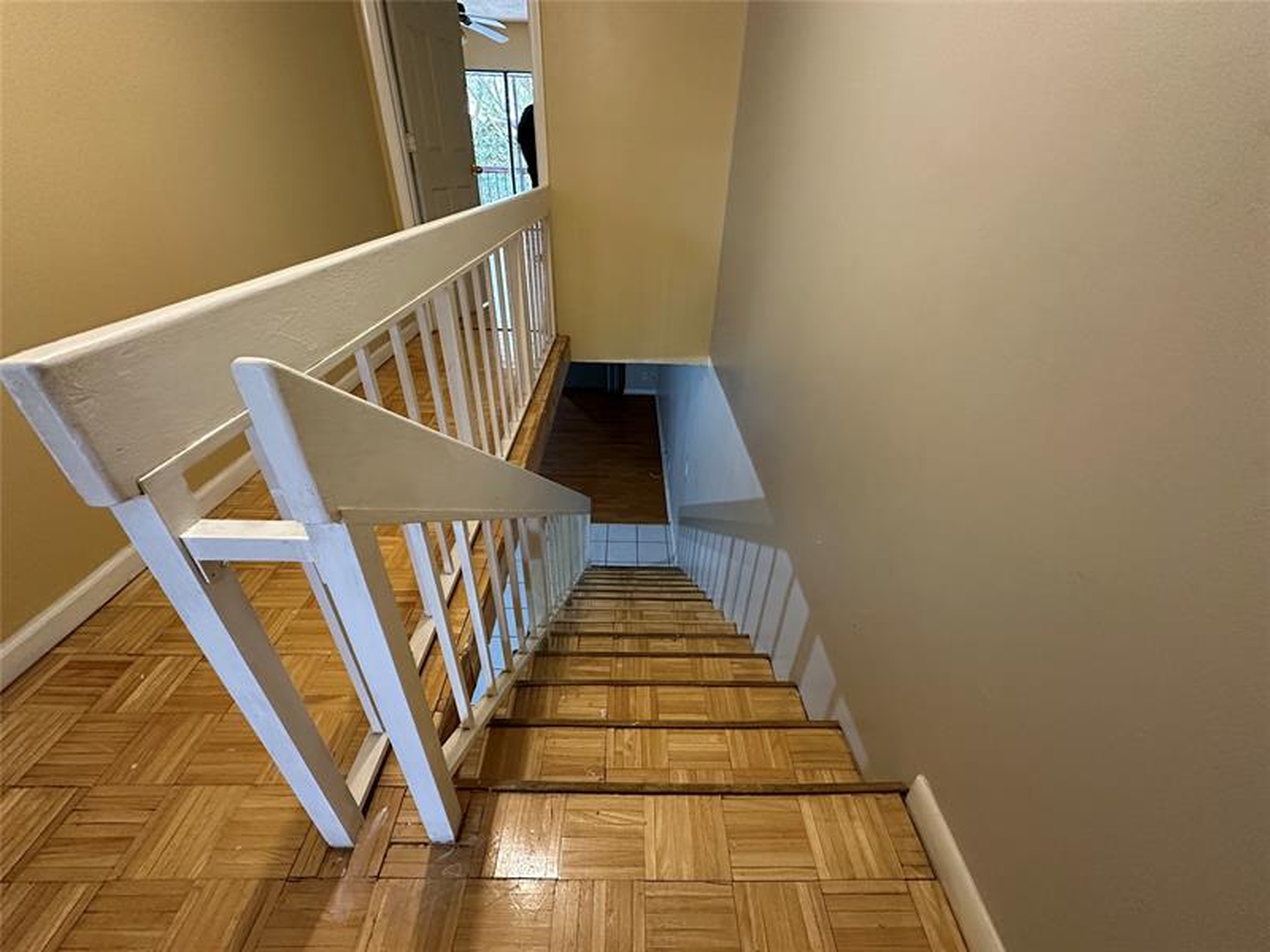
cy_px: 476
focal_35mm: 14
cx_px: 635
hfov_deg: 102.1
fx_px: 514
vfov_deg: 85.7
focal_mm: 2.22
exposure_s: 1/60
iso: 640
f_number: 2.2
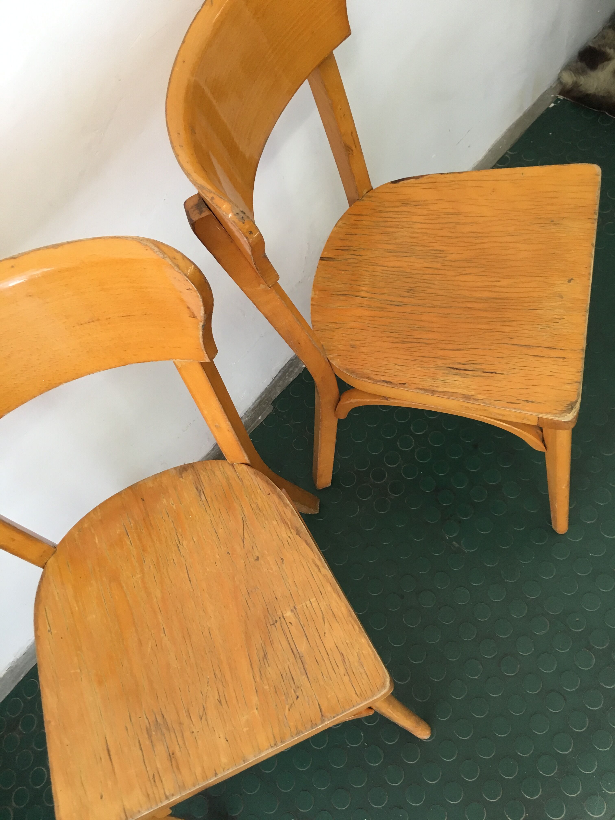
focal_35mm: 29
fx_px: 687
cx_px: 308
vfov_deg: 61.7
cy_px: 410
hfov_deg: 48.2
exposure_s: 1/33
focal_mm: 4.15
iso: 80
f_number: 2.2
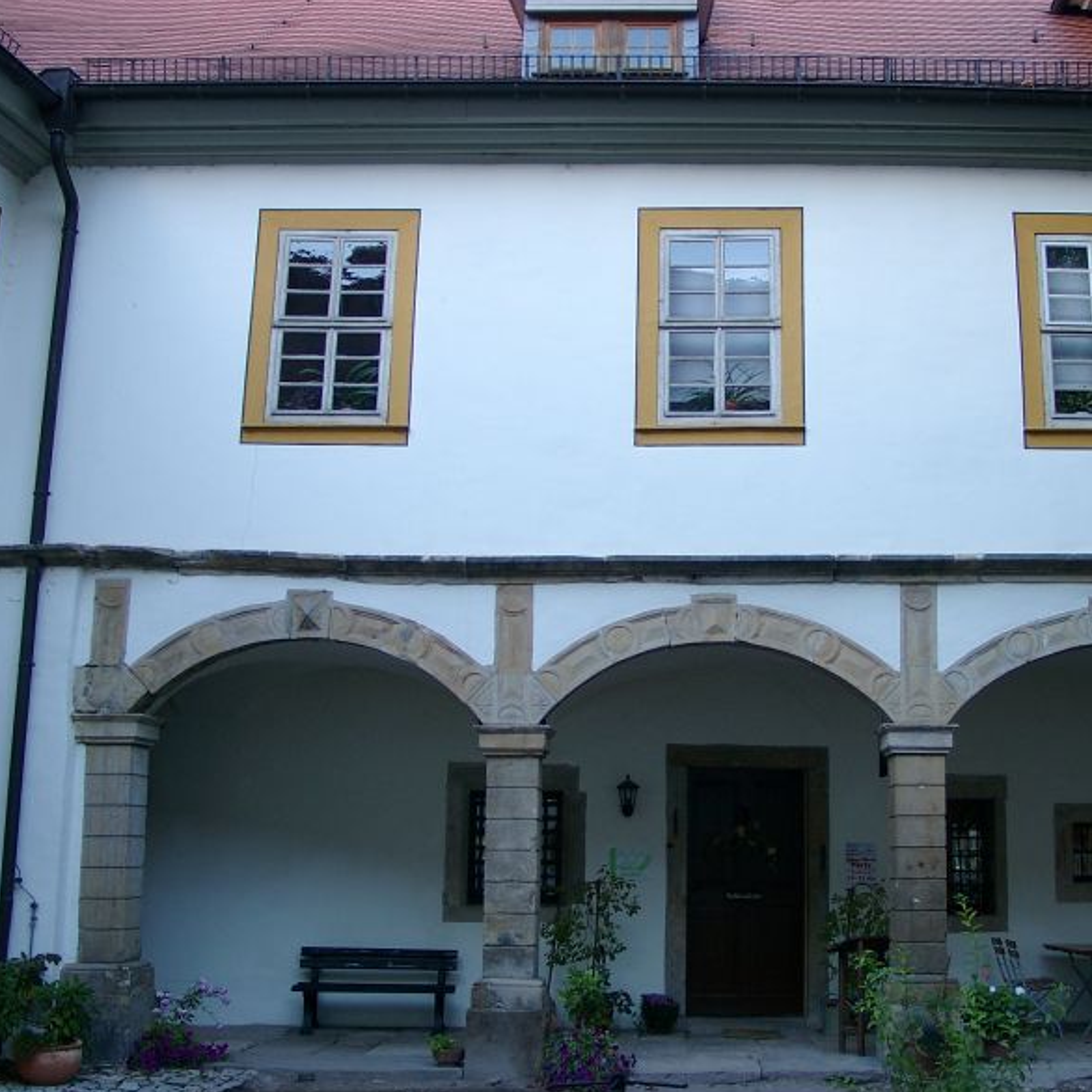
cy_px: 557
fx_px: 1463
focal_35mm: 41
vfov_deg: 40.9
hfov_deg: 40.7
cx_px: 676
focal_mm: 7.13
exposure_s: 1/61.9
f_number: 2
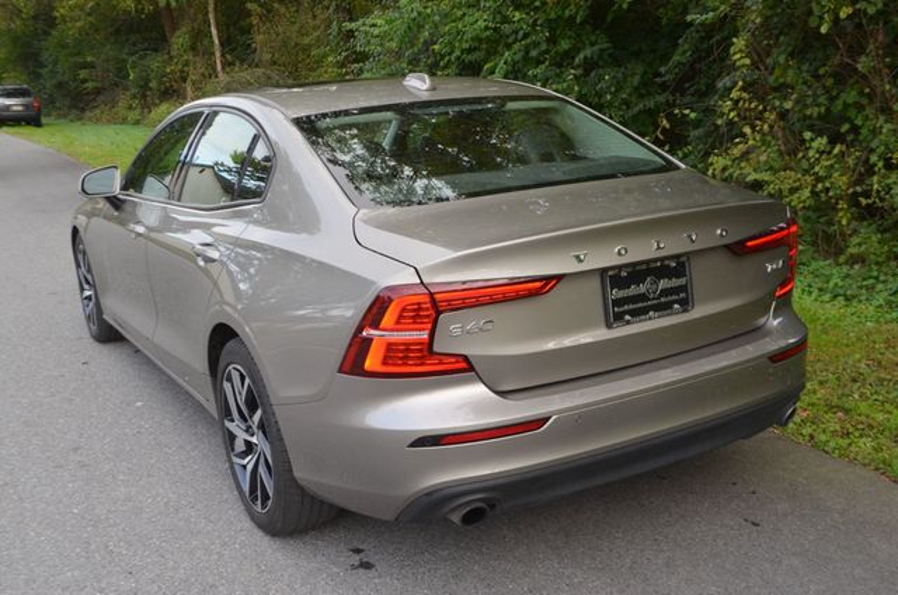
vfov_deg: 34.1
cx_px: 449
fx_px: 971
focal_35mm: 39
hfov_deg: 49.6
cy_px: 298
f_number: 5.6
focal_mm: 26
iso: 250
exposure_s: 1/125
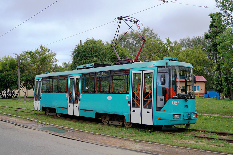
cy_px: 78
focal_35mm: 42
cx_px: 116
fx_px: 272
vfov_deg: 31.9
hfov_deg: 46.4
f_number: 4.5
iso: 250
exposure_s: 1/160
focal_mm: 28
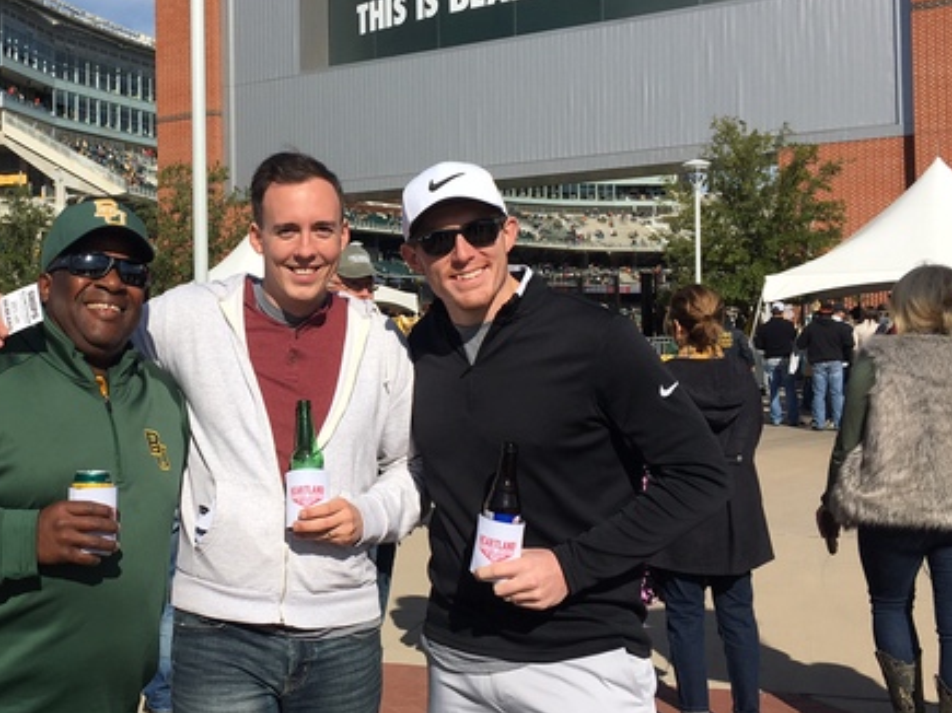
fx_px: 1320
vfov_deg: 30.2
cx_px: 228
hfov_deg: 38.5
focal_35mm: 48
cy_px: 304
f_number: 2.2
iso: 25
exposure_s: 1/3077
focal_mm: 4.15
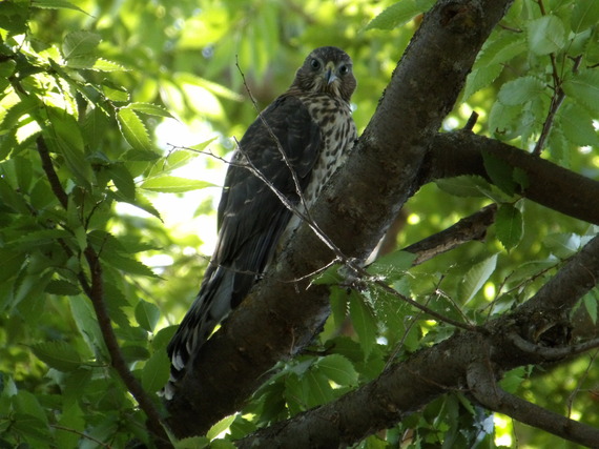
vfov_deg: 1.7
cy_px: 224
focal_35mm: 896
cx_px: 300
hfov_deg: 2.2
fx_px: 15498
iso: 800
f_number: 6
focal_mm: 160.6
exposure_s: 1/92
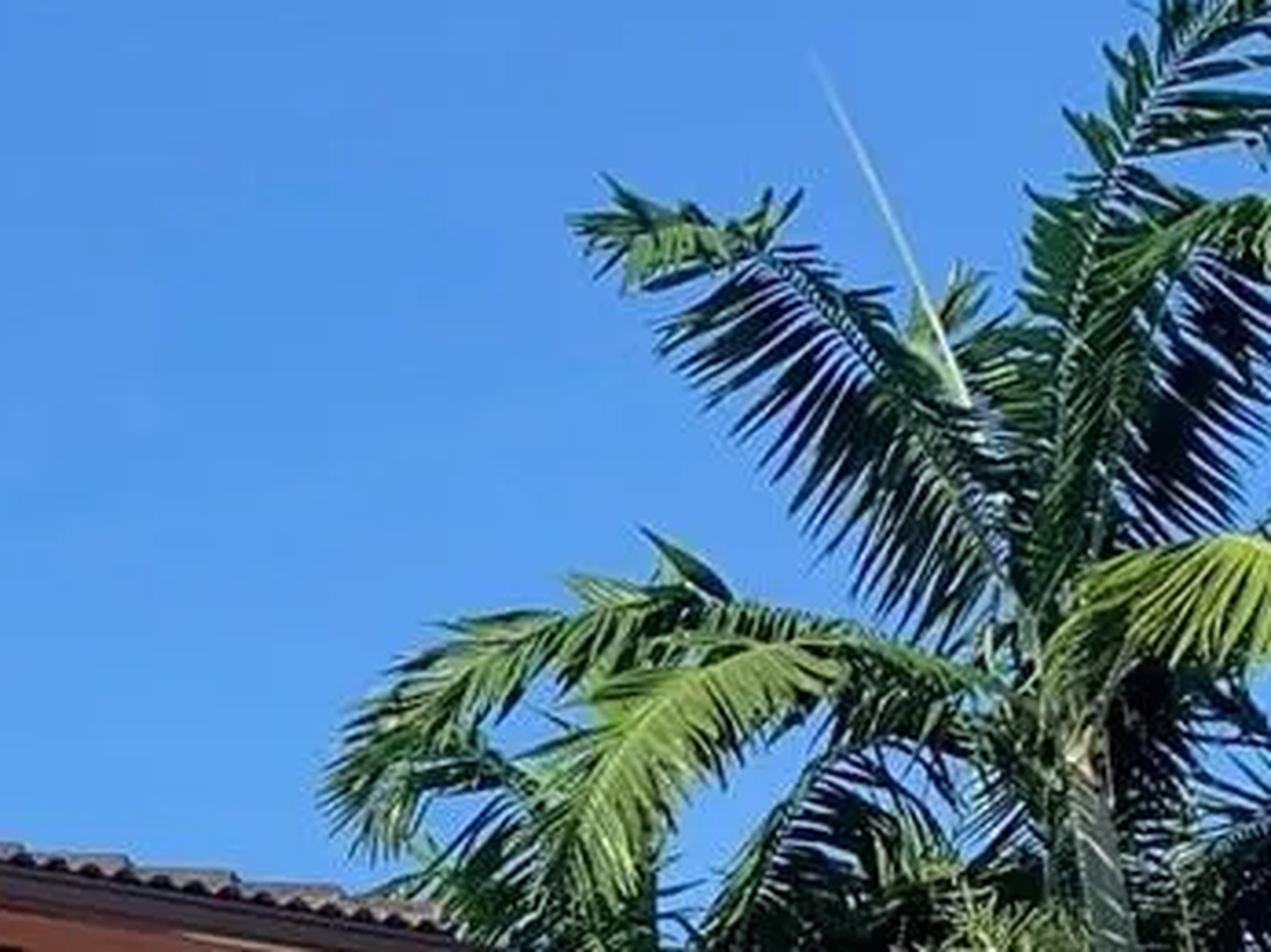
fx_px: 4405
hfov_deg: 14.4
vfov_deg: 11.7
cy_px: 1487
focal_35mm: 120
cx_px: -1018
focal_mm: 4.25
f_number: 1.8
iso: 25
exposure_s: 1/1235
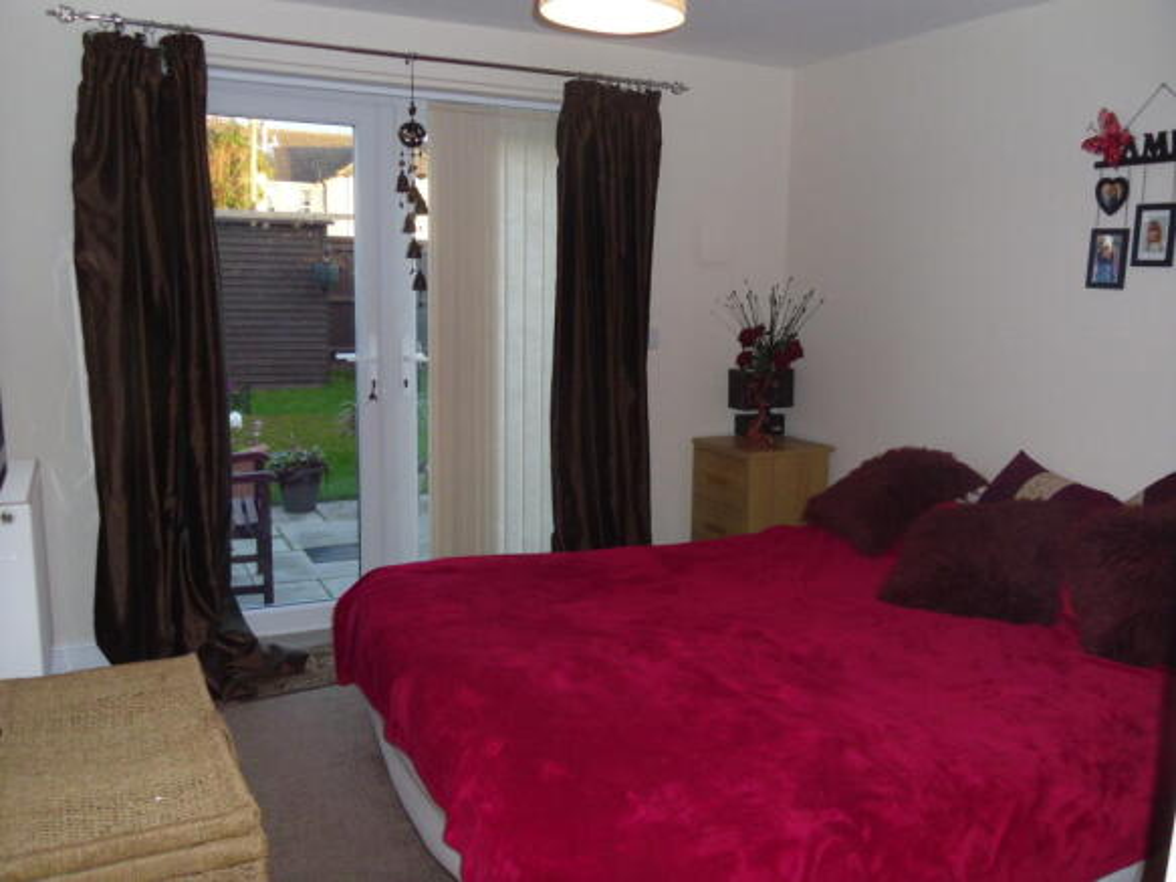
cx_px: 588
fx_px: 1053
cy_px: 441
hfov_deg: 58.4
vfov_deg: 45.4
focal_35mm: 31
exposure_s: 1/45
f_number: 3.3
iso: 200
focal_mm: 5.6
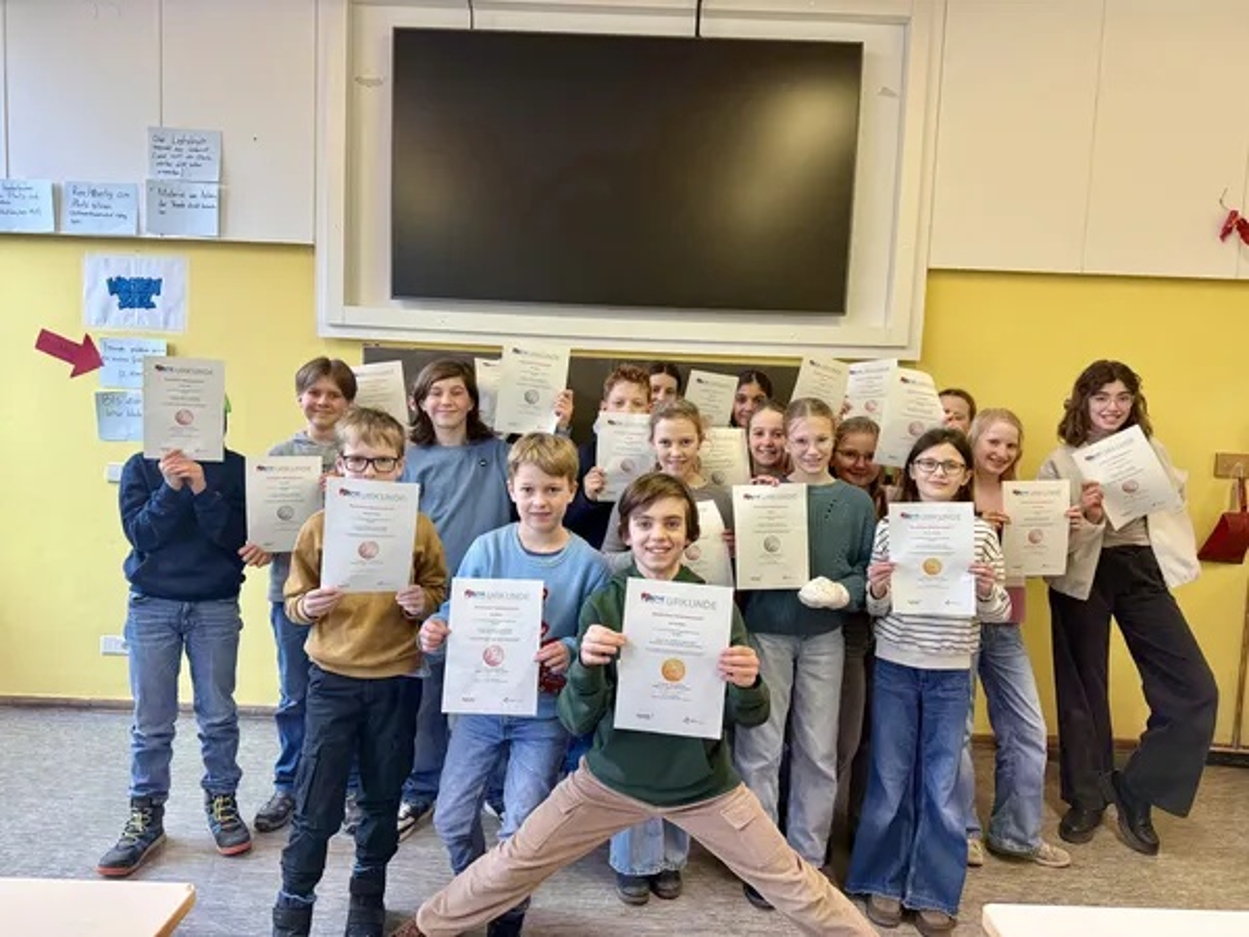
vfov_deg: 56.8
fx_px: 866
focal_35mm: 24
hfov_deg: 71.6
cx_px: 624
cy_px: 468
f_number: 1.78
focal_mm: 6.76
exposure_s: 1/100
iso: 160
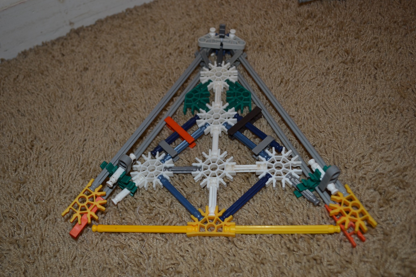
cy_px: 145
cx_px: 197
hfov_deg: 58.7
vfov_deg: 41.1
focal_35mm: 32
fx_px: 370
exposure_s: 1/60
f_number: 3.8
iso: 200
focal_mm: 20
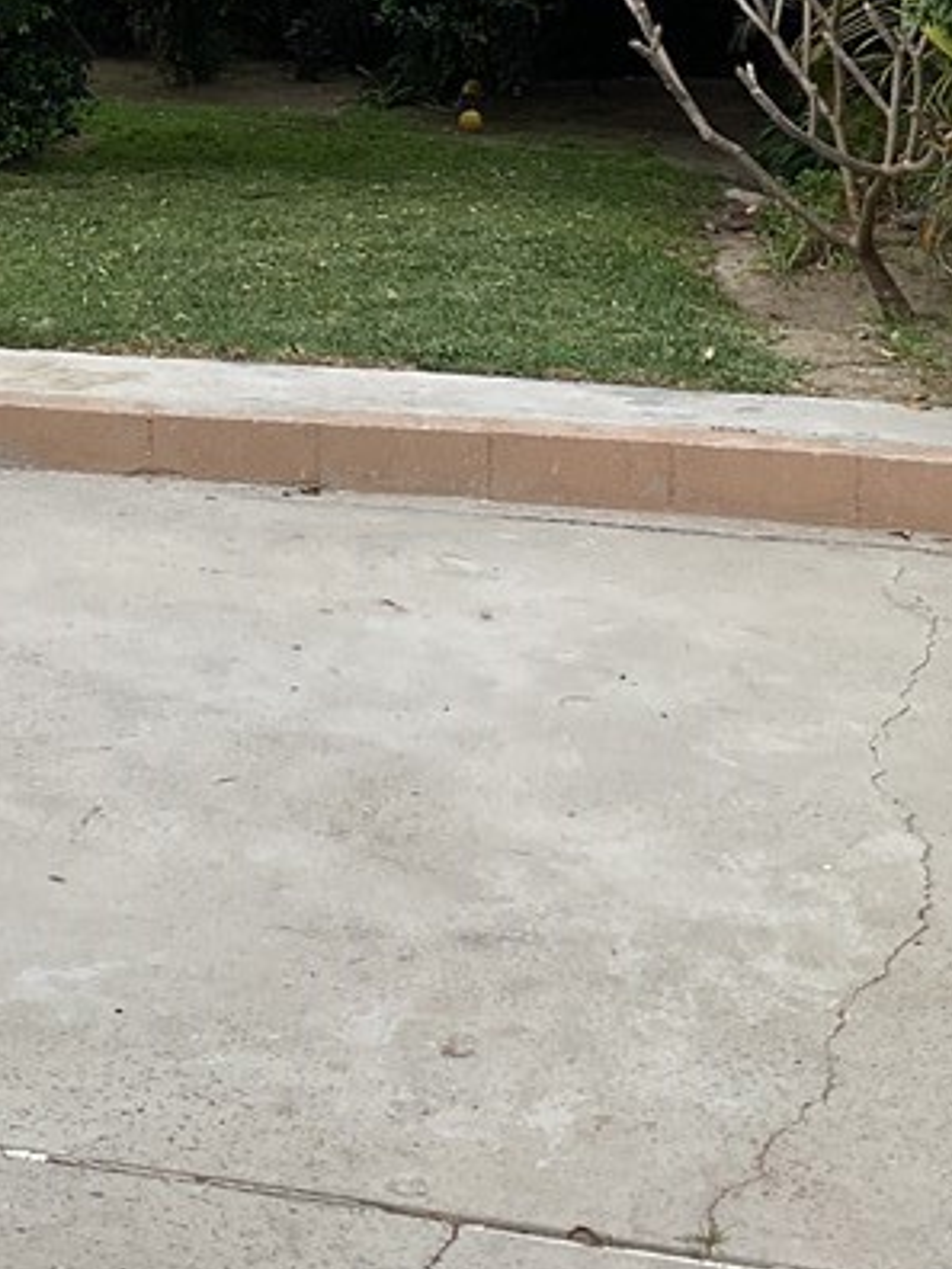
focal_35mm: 75
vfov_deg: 24.7
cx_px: 99
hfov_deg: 19.3
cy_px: -22
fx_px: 2750
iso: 16
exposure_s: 1/540
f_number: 1.8
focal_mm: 3
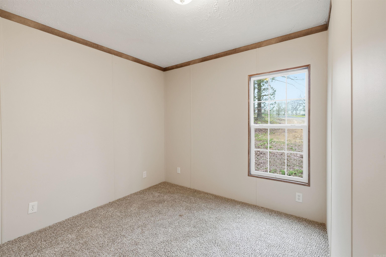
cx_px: 193
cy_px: 128
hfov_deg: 100.4
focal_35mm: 15
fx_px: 161
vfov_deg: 77.3
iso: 250
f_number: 9
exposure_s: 1/8
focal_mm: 10
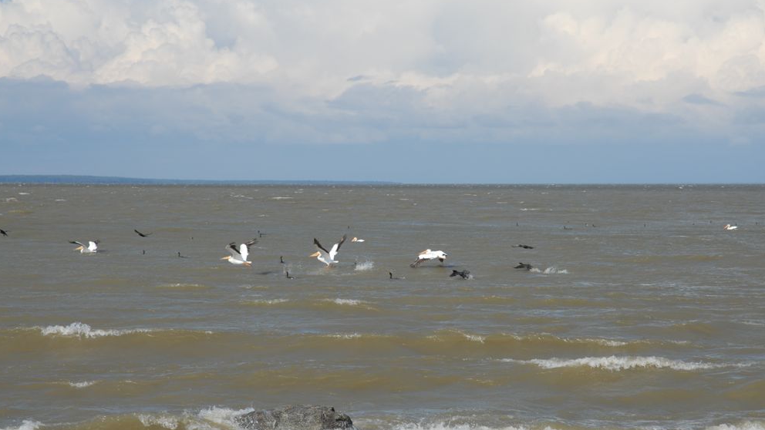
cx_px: 381
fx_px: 2252
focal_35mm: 111
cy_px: 237
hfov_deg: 19.3
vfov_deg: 10.9
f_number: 9
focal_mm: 70
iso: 100
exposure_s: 1/320
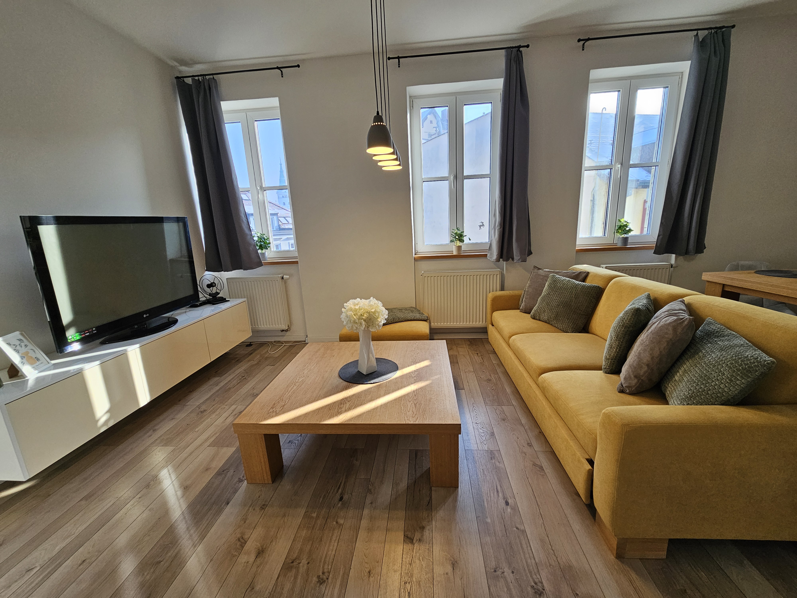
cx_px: 398
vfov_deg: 89.9
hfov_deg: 106.2
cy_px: 299
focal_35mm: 13
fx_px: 299
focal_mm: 2.2
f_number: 2.2
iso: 80
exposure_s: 1/201
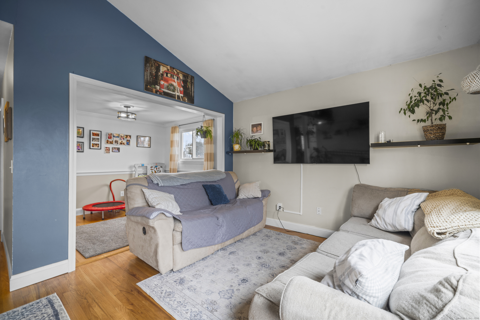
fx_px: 200
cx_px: 240
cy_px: 160
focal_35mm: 15
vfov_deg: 77.3
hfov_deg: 100.4
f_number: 8
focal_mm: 15
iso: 320
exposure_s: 1/1.67
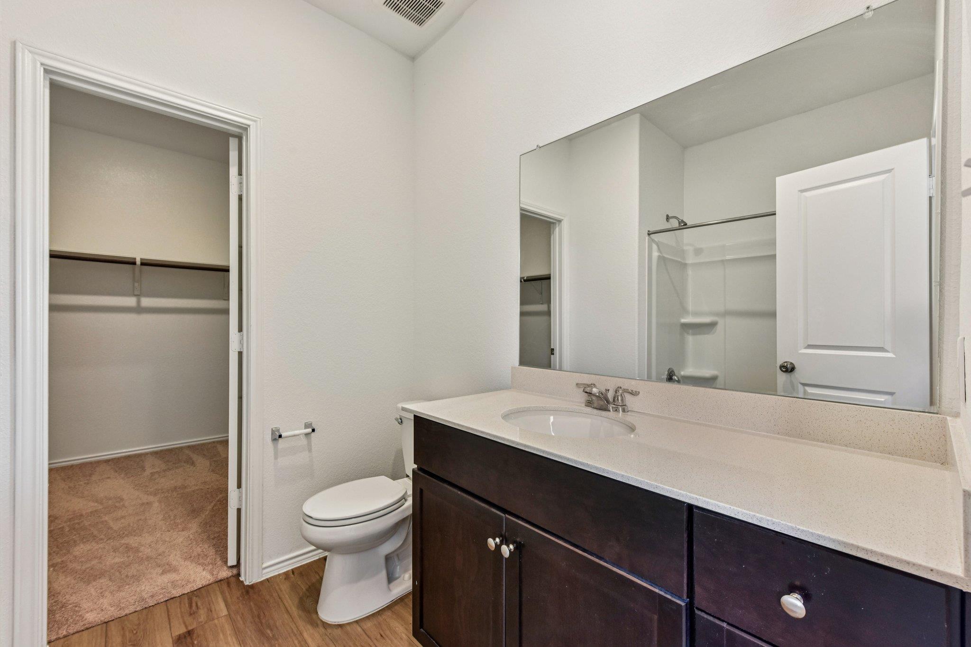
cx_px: 486
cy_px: 324
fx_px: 405
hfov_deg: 100.4
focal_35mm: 15
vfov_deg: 77.3
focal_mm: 15
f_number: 8
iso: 320
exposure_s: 1/15
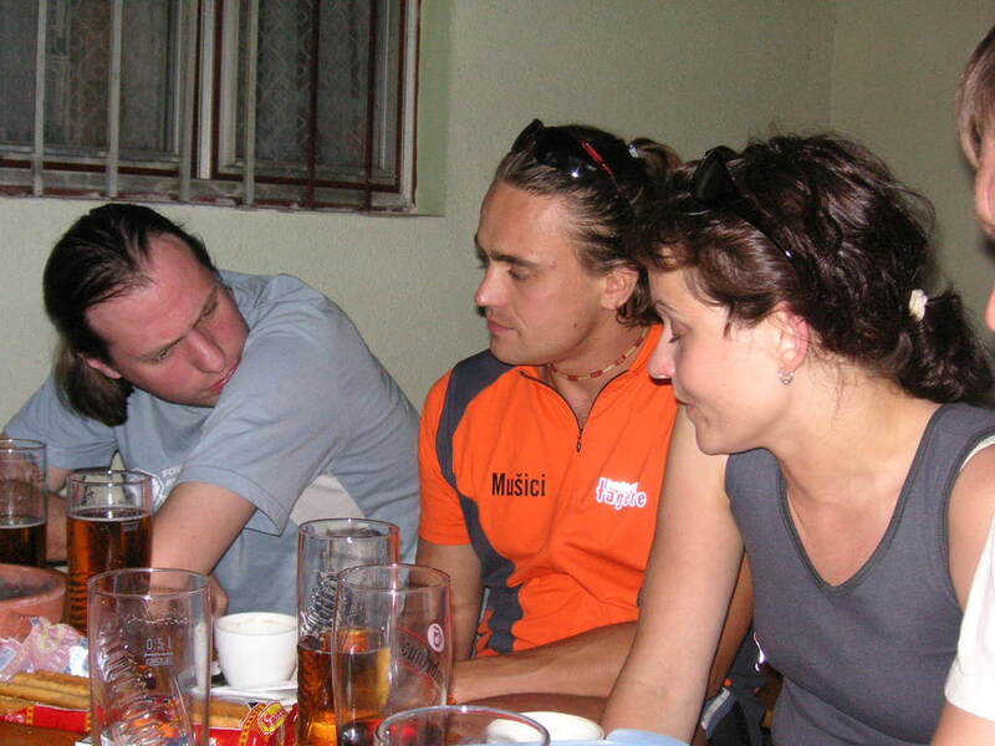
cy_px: 373
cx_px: 498
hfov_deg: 40.4
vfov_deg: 30.9
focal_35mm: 47
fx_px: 1351
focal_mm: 7.8
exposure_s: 1/45
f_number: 3.3
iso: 160
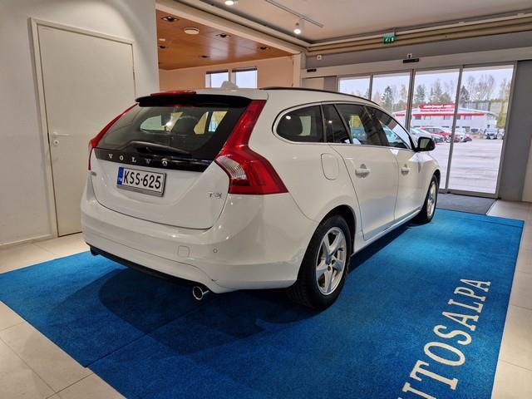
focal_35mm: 23
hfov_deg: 73.9
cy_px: 200
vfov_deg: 58.9
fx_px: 353
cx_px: 266
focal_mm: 5.4
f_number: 1.8
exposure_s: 1/180
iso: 64
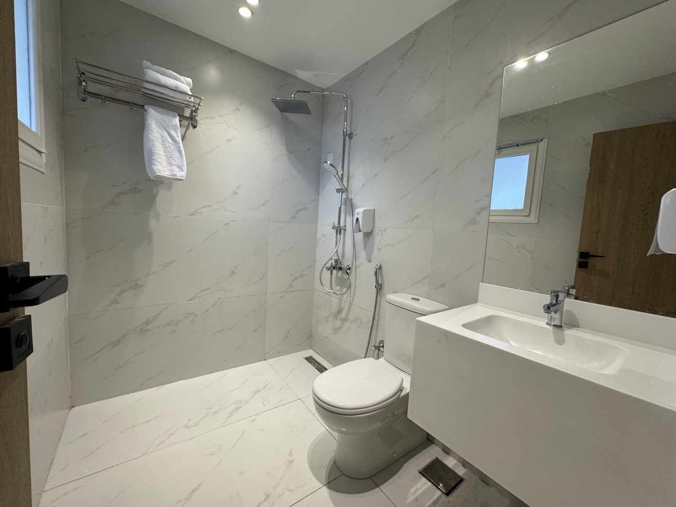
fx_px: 273
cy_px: 254
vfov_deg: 85.7
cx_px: 338
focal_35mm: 14
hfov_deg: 102.1
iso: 125
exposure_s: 1/100
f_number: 2.2
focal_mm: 2.22
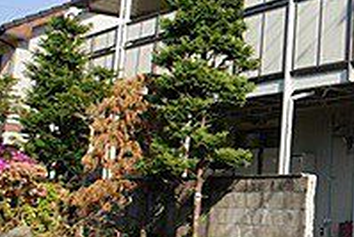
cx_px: 441
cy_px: 59
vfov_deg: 17.6
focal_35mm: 77
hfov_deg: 23.6
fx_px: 758
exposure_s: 1/200
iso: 200
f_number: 11
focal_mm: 16
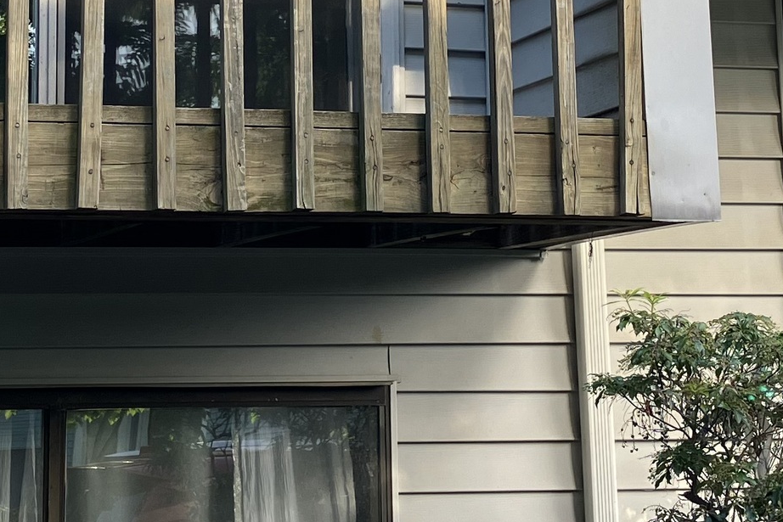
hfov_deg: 21.0
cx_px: 345
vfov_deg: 13.9
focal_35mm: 97
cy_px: 25
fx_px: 2110
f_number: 1.8
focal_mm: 3.99
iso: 25
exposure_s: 1/121
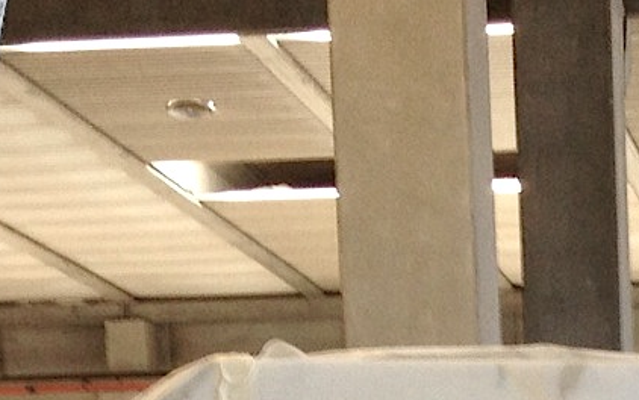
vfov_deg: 6.7
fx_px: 3136
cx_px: 771
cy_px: 1115
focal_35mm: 180
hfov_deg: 11.4
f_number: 2.4
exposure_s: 1/60
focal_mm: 4.28
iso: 50
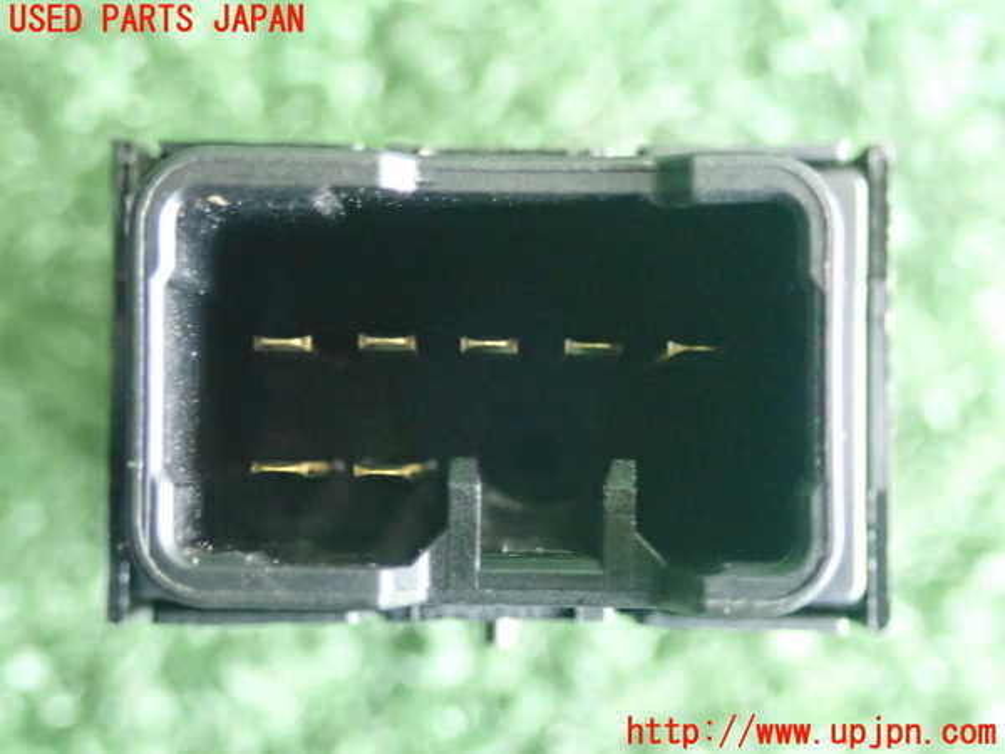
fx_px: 1771
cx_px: 502
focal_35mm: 61
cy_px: 377
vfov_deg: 24.0
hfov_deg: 31.7
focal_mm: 11.01
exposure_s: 1/30
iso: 3200
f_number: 3.6
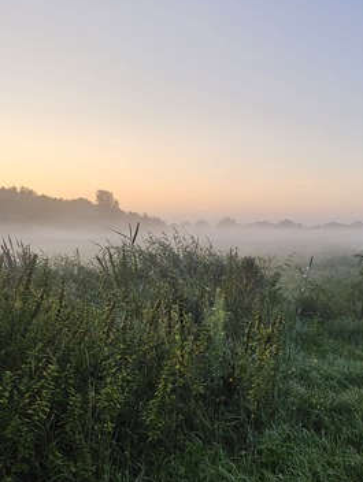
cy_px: 270
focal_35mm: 40
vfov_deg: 46.6
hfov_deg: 35.4
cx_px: 260
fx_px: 558
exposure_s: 1/180
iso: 80
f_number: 1.8
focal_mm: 5.4
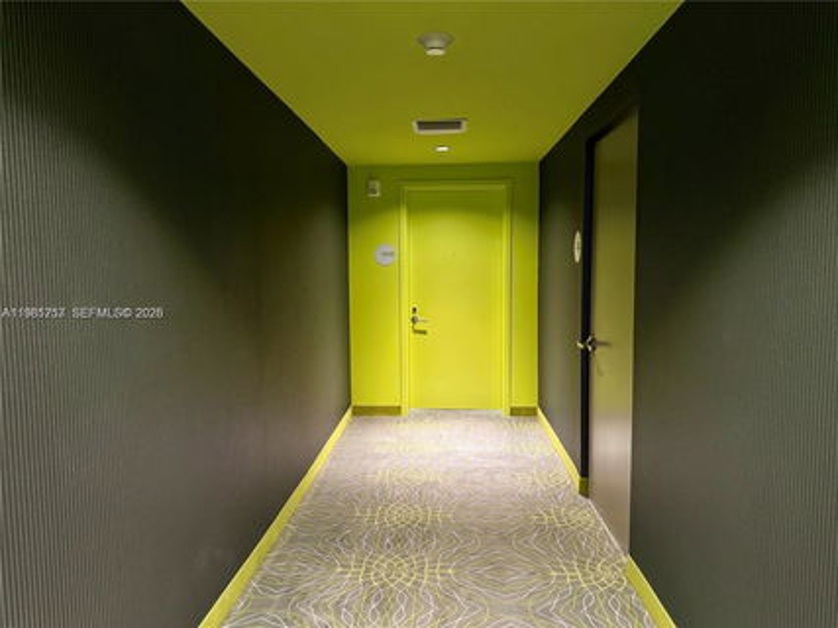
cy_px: 314
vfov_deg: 56.8
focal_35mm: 24
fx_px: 581
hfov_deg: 71.6
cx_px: 419
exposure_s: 1/40
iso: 800
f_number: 1.78
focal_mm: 6.76
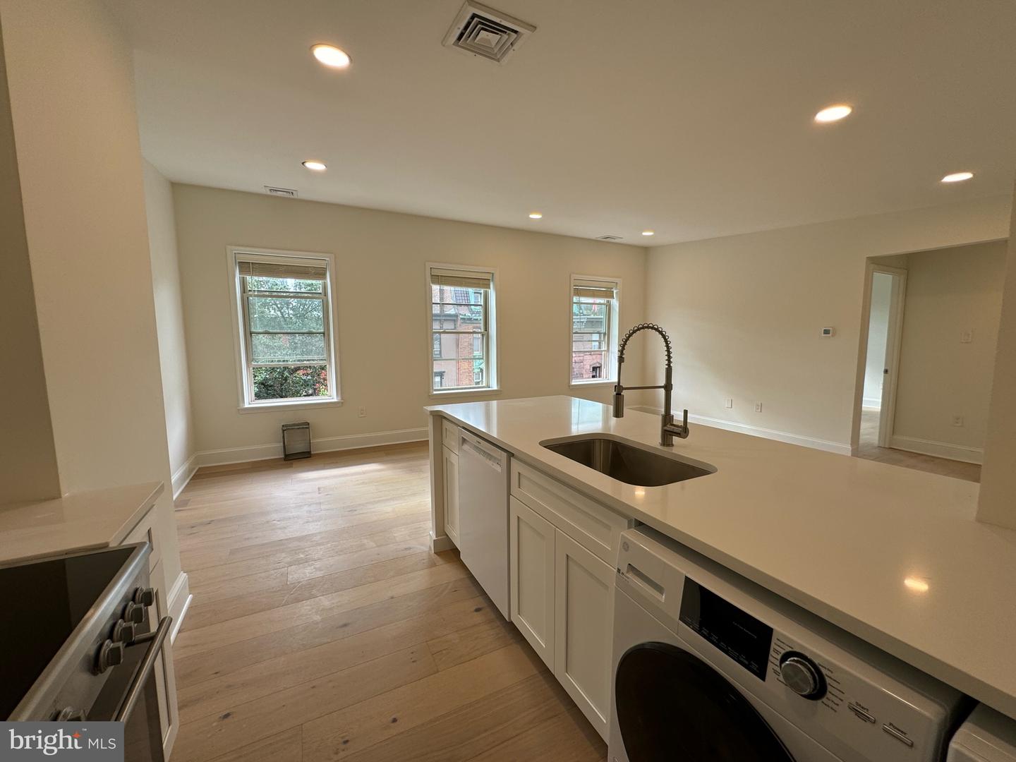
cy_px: 381
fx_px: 411
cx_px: 508
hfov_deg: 102.1
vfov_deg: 85.7
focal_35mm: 14
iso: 40
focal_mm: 2.22
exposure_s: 1/100
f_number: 2.2
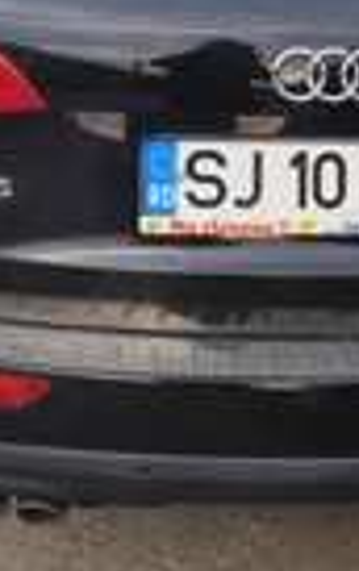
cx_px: 276
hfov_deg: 18.3
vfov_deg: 27.8
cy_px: 46
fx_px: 1108
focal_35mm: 71
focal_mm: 6.19
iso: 50
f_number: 1.65
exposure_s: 1/100
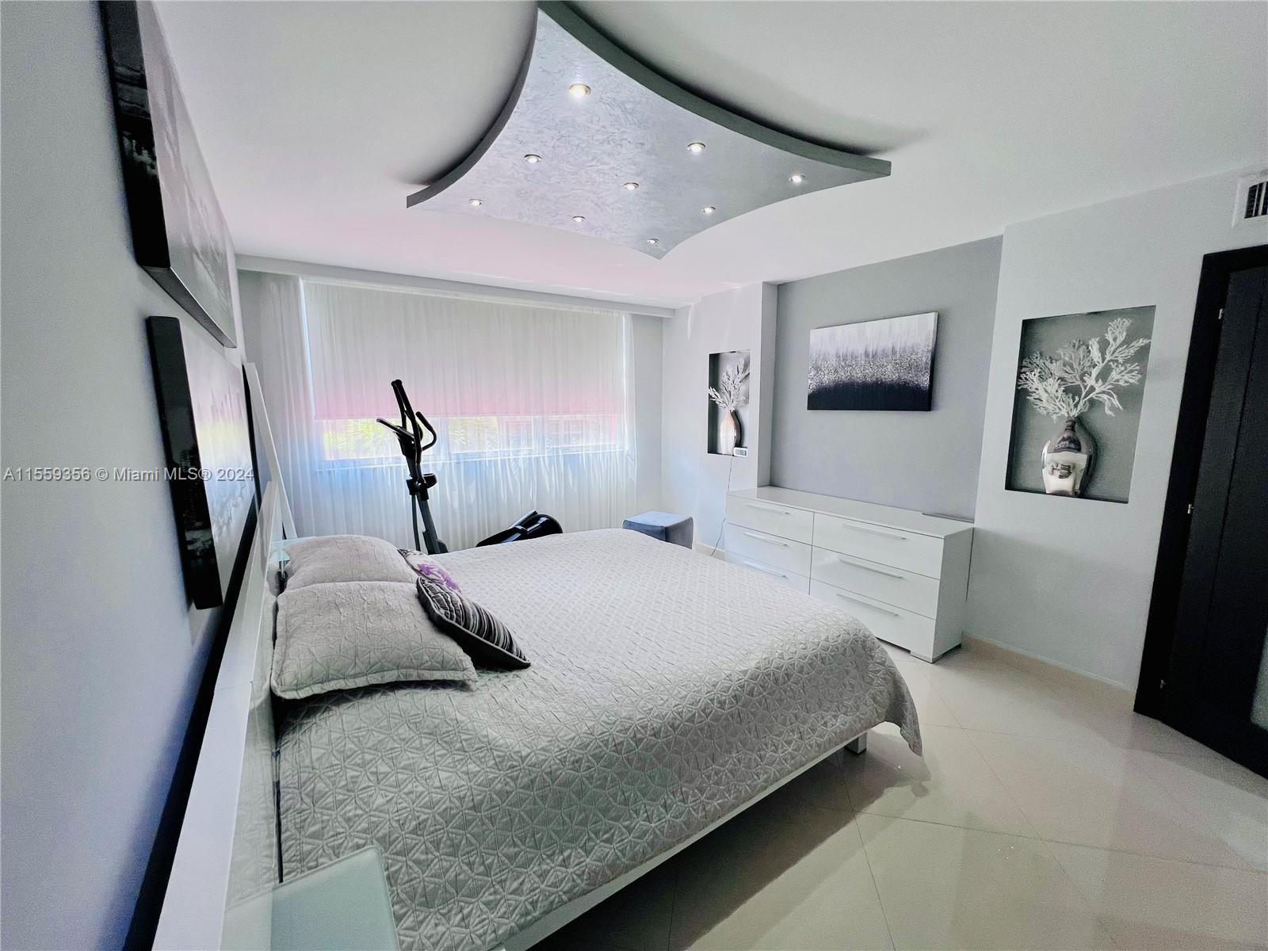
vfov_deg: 89.9
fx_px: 476
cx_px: 634
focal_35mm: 13
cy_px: 476
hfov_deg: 106.2
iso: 50
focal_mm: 1.57
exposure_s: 1/120
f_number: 1.8
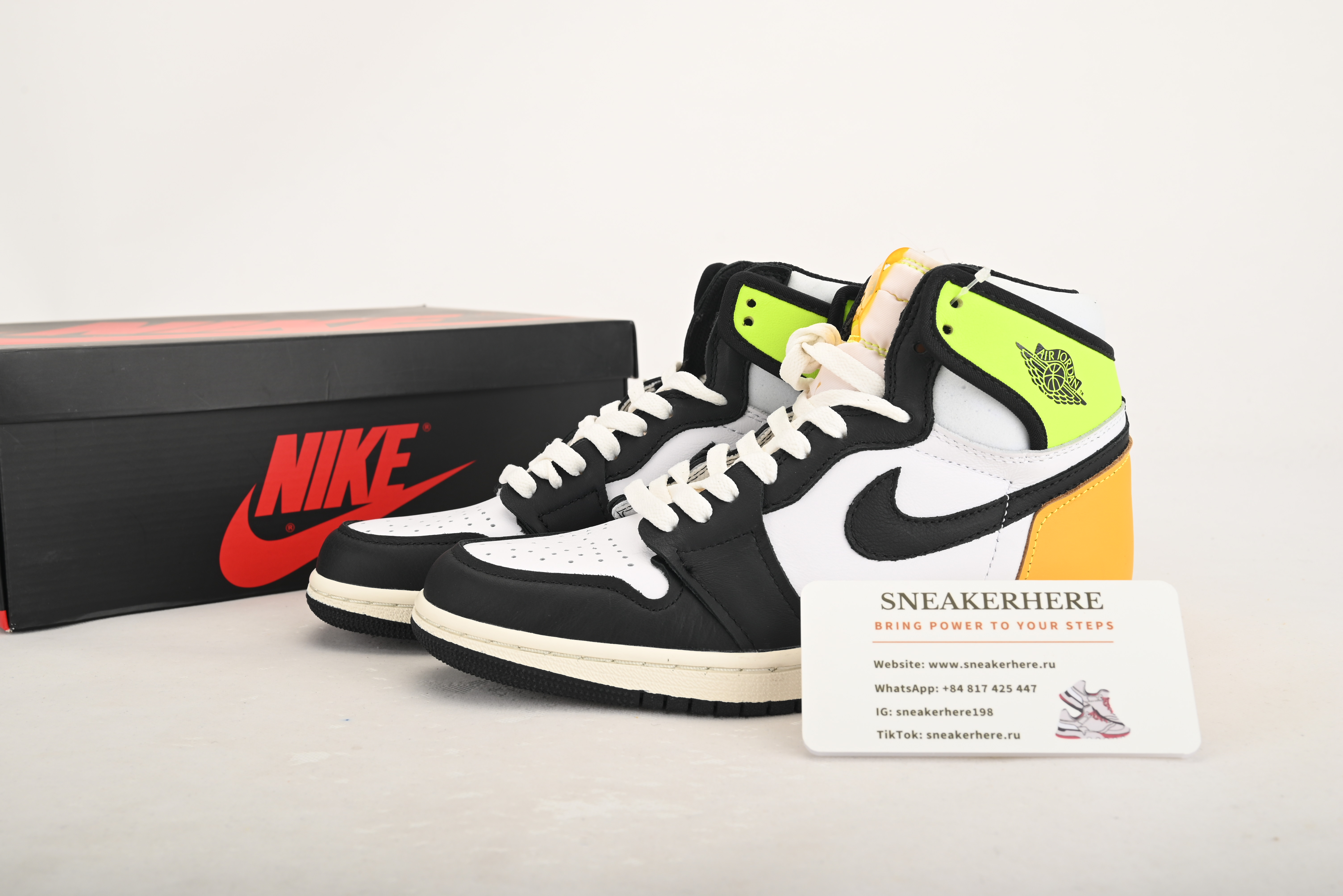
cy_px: 448
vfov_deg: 31.9
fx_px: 1567
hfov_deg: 46.4
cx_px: 672
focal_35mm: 42
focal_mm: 42
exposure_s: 1/200
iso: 100
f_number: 11
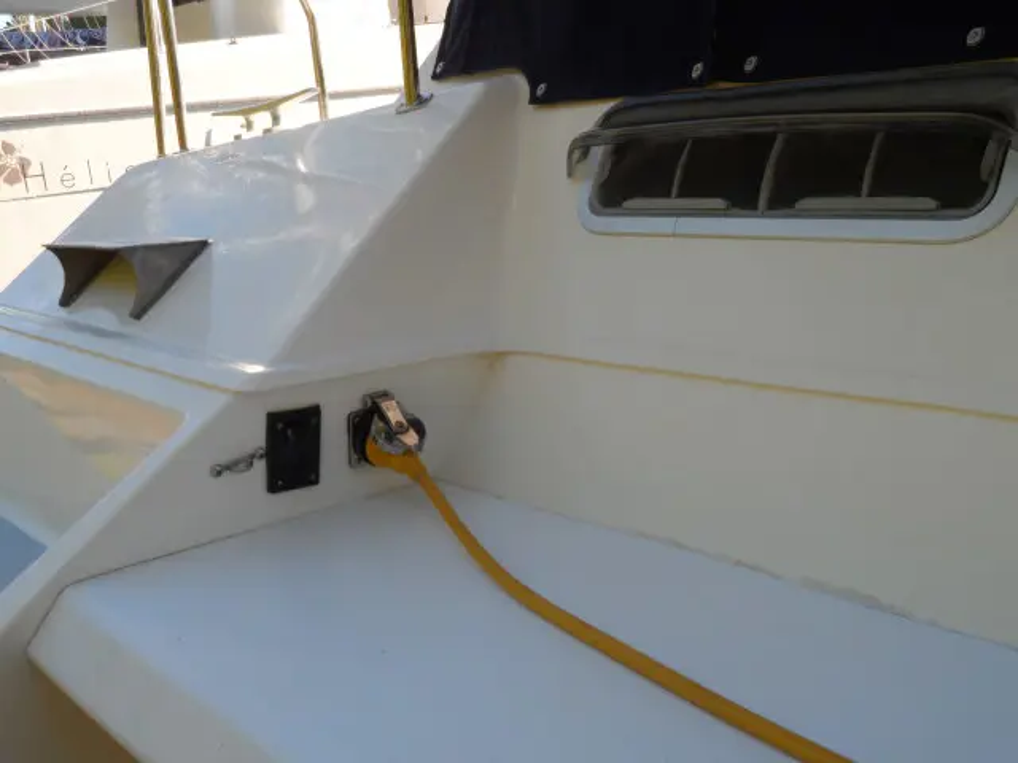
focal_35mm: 41
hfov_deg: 45.8
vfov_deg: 35.1
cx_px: 509
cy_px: 382
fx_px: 1206
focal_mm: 6.8
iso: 80
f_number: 3.7
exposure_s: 1/250
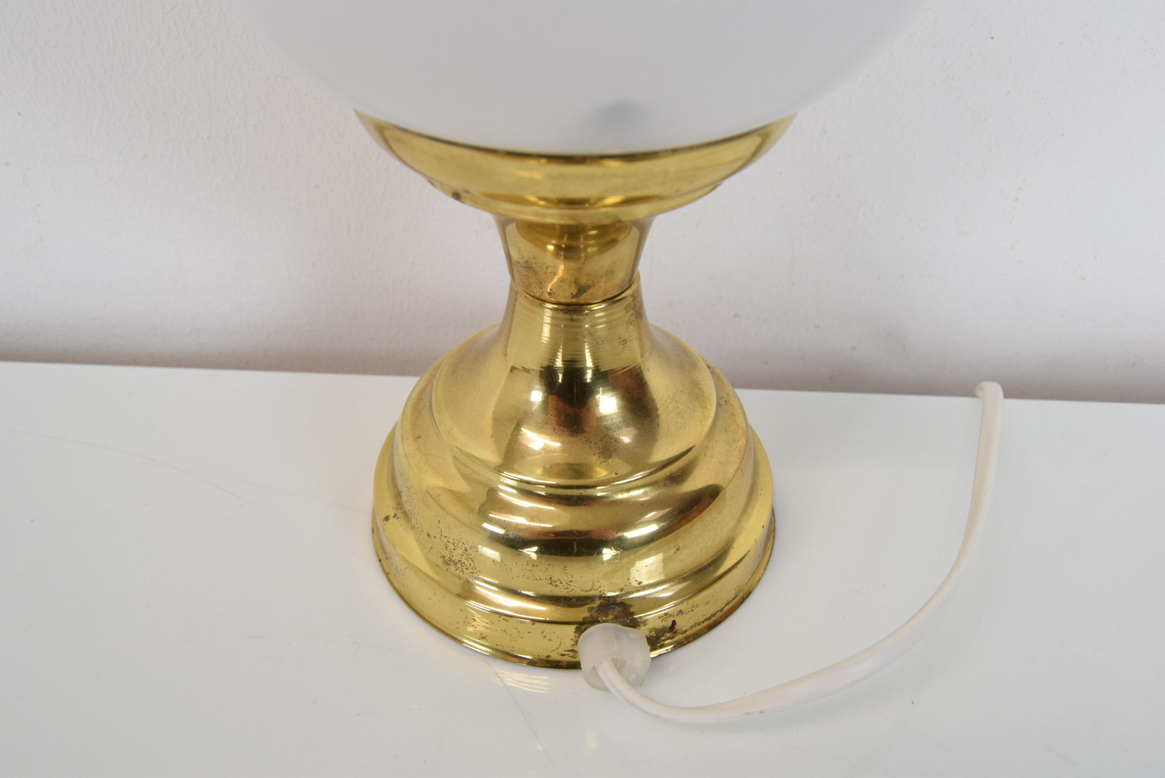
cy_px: 389
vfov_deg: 38.4
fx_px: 1117
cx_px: 582
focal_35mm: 34
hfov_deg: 55.1
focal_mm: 23
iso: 1600
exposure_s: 1/200
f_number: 7.1
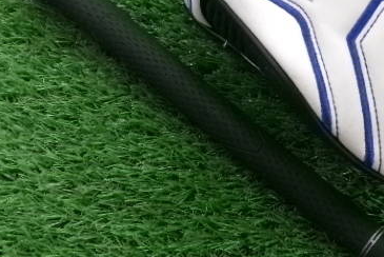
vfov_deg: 26.5
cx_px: 300
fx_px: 544
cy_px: 105
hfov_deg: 37.6
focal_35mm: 51
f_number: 3.9
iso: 800
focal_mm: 5.1
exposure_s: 1/58
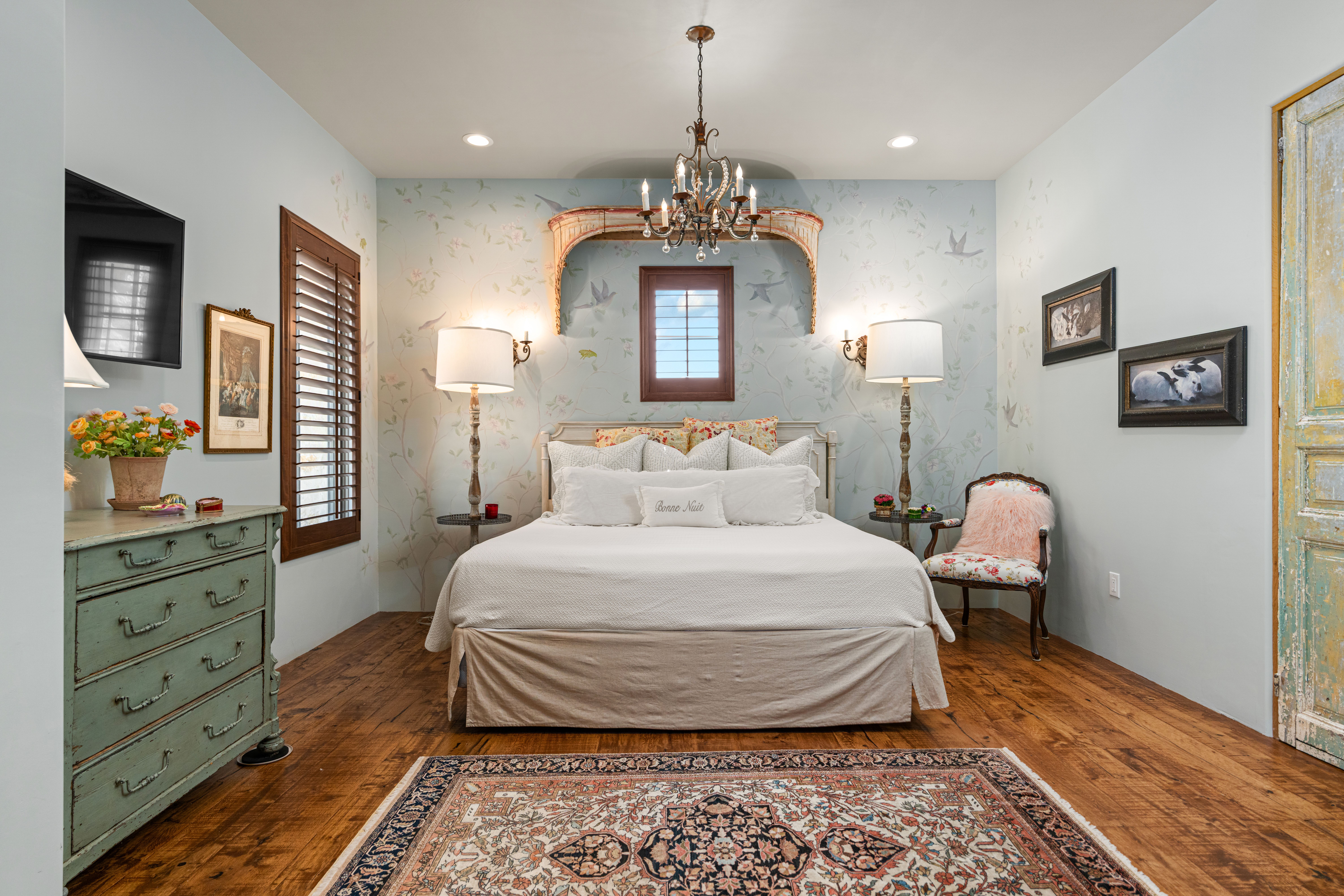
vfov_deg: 67.4
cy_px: 448
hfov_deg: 90.0
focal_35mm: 18
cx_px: 672
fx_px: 672
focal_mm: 18
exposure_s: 1/30
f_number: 2.8
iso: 400
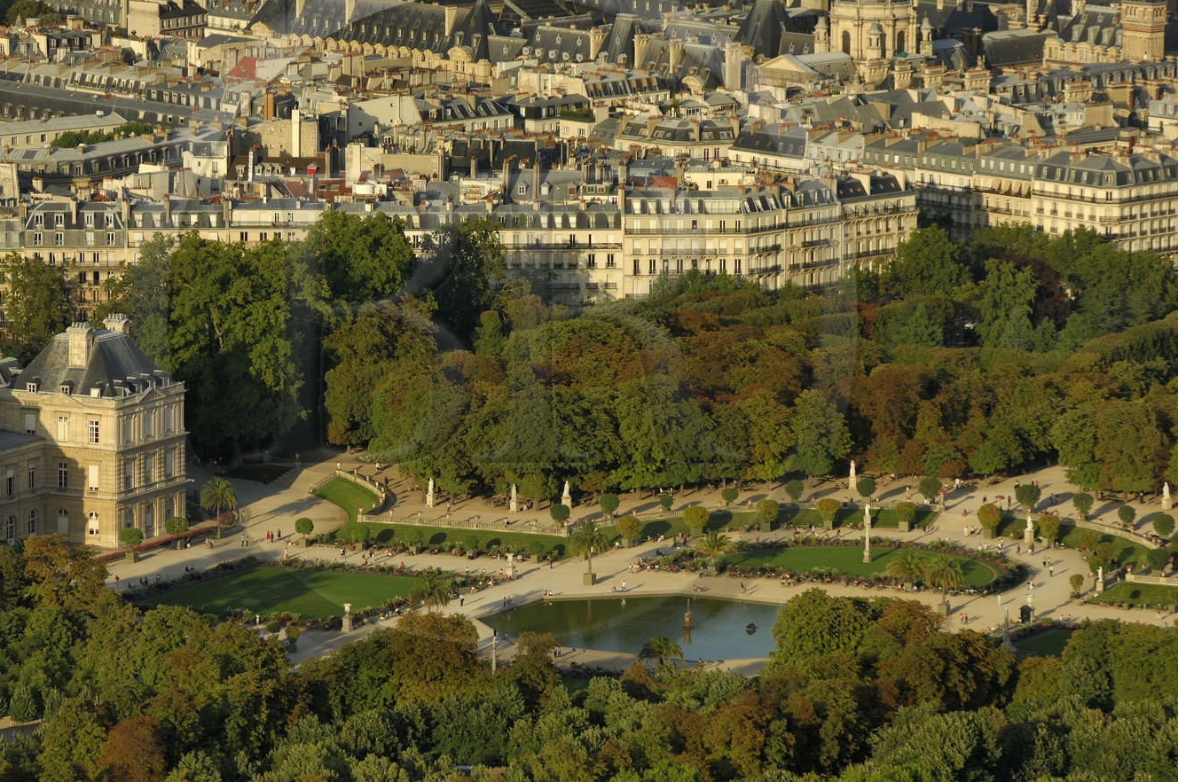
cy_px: 319
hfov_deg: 8.1
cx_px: 492
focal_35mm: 253
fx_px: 8268
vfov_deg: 5.4
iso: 100
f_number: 4.8
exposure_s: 1/500
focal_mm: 140
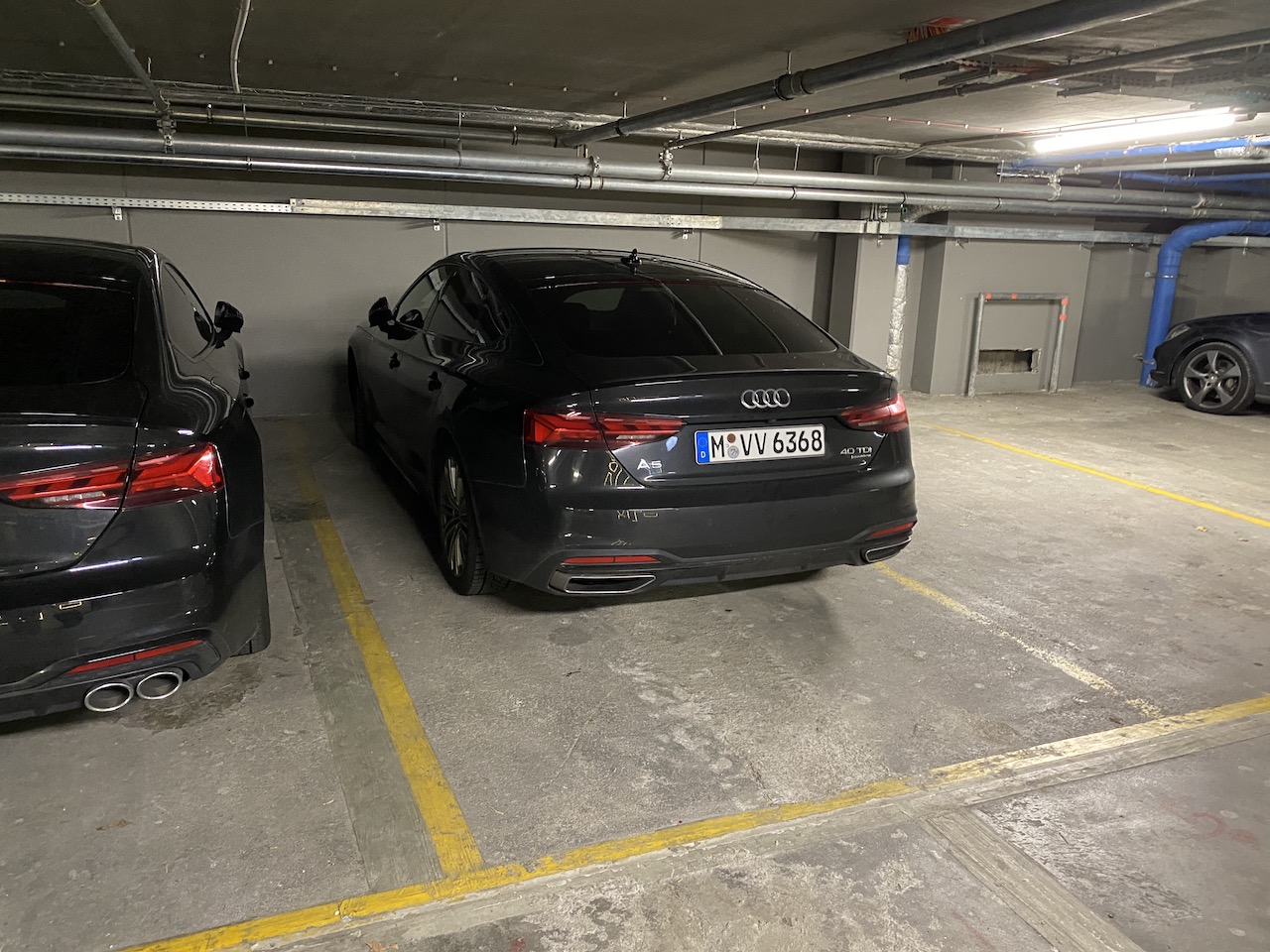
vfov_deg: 53.1
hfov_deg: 67.3
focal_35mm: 26
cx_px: 635
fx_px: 954
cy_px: 476
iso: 500
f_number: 1.8
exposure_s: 1/25
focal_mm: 4.25
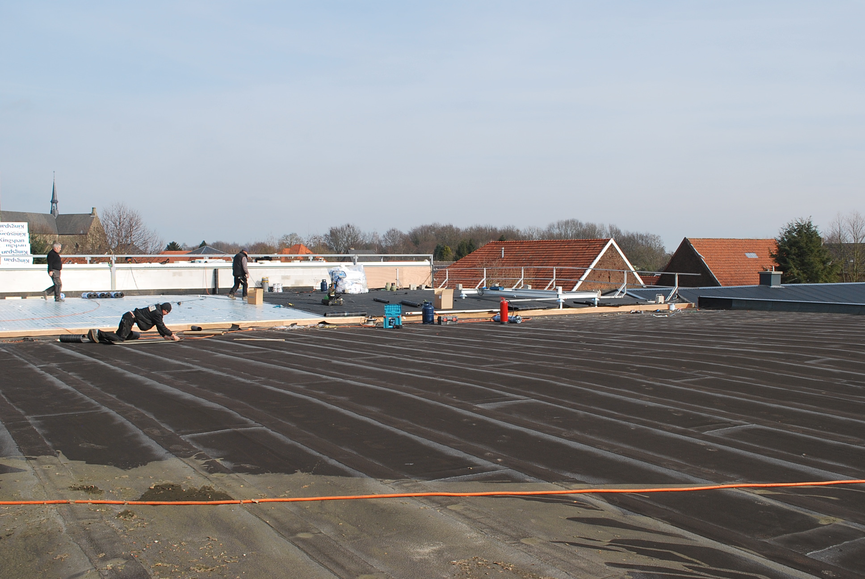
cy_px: 290
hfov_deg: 53.1
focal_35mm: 36
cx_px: 432
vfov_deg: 37.0
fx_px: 866
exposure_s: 1/250
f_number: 10
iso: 200
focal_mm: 24
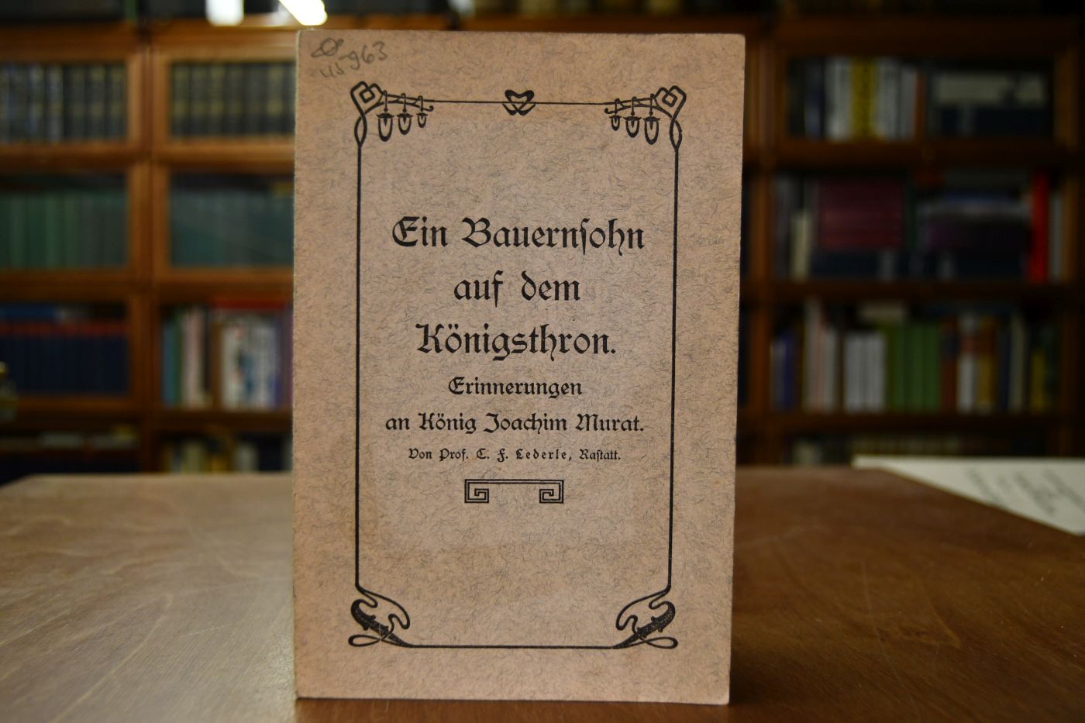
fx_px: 994
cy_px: 362
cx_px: 542
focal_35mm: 33
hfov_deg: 57.2
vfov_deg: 40.0
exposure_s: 1/160
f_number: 3.5
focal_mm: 22
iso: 800
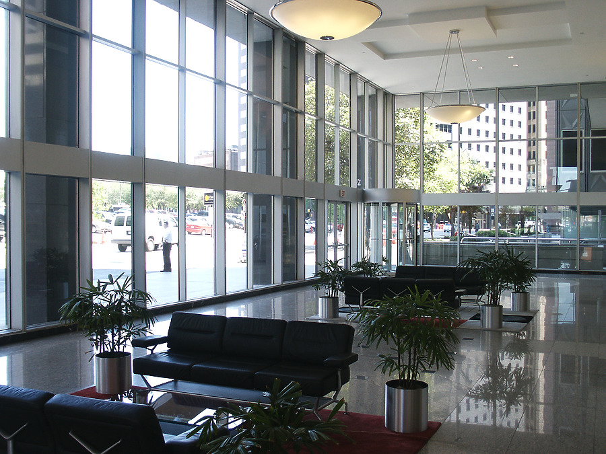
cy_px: 227
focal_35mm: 38
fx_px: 665
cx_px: 303
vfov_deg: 37.7
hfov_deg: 49.0
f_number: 3
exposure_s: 1/90
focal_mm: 7.92
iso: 64
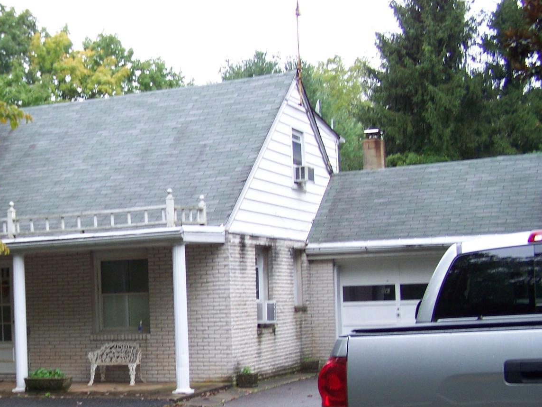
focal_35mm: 68
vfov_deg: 21.5
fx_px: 1065
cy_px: 280
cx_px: 95
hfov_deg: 27.9
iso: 80
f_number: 2.8
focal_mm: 6.3
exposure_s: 1/60
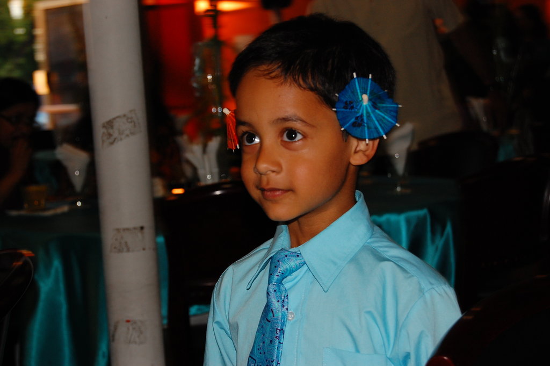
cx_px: 275
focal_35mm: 82
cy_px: 183
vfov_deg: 16.5
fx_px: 1259
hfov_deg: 24.6
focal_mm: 55
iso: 400
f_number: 5.6
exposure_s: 1/60
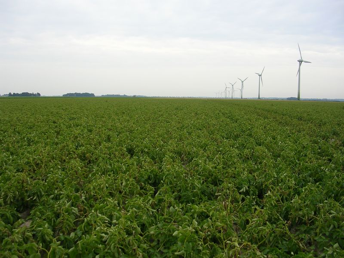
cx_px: 172
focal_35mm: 38
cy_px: 129
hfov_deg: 49.0
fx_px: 378
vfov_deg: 37.7
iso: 50
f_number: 2.8
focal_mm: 5.8
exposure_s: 1/522
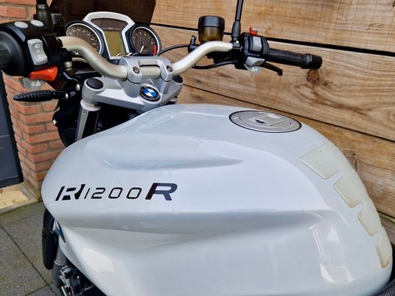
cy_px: 176
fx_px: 319
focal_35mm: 28
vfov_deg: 49.4
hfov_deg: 63.5
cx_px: 198
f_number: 1.8
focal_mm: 5.4
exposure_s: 1/271
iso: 50
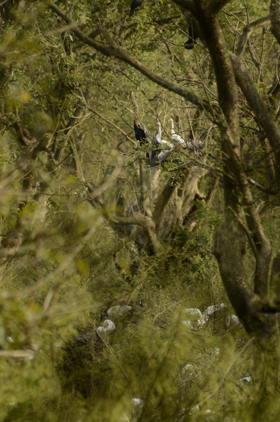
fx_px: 5274
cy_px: 211
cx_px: 140
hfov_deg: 3.0
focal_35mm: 450
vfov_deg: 4.6
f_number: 5.6
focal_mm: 300
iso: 500
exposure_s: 1/500
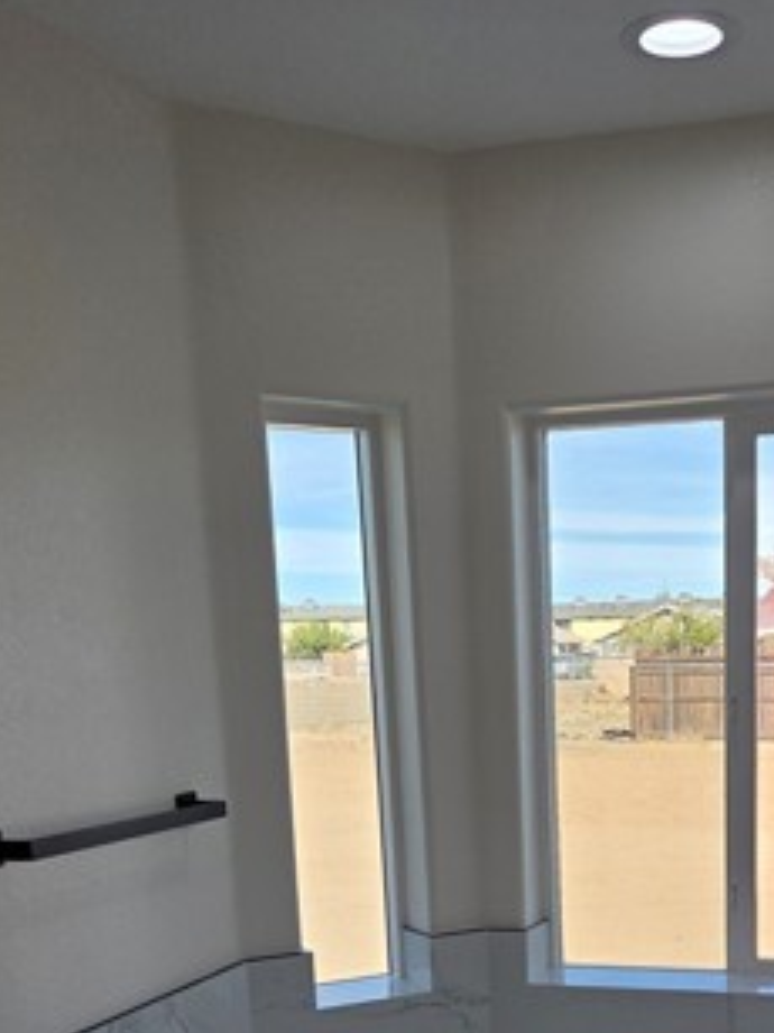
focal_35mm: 48
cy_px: 929
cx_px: 619
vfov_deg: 37.1
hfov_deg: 29.6
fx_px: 1432
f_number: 1.8
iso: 80
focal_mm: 5.4
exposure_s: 1/1889
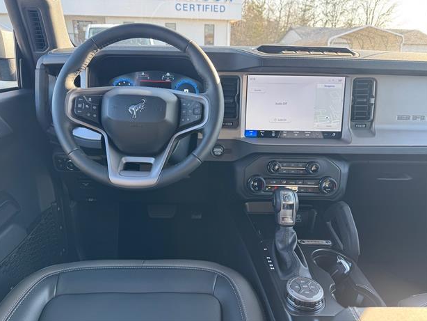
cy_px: 155
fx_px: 309
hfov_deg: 69.4
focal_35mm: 25
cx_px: 208
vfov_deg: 54.9
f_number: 1.78
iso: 80
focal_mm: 6.76
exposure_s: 1/121
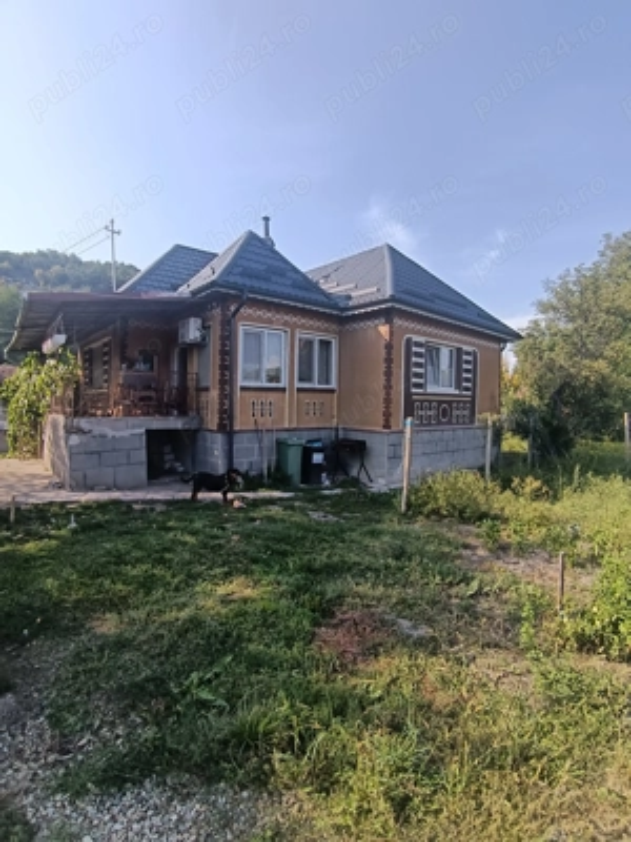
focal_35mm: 17
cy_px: 421
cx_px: 316
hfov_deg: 74.7
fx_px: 413
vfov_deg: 91.0
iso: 102
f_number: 2.2
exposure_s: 1/619
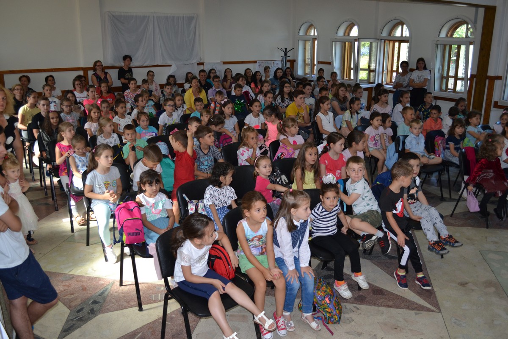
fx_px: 423
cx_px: 254
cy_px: 170
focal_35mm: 30
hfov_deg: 61.9
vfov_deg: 43.6
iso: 400
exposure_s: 1/125
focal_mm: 20
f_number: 4
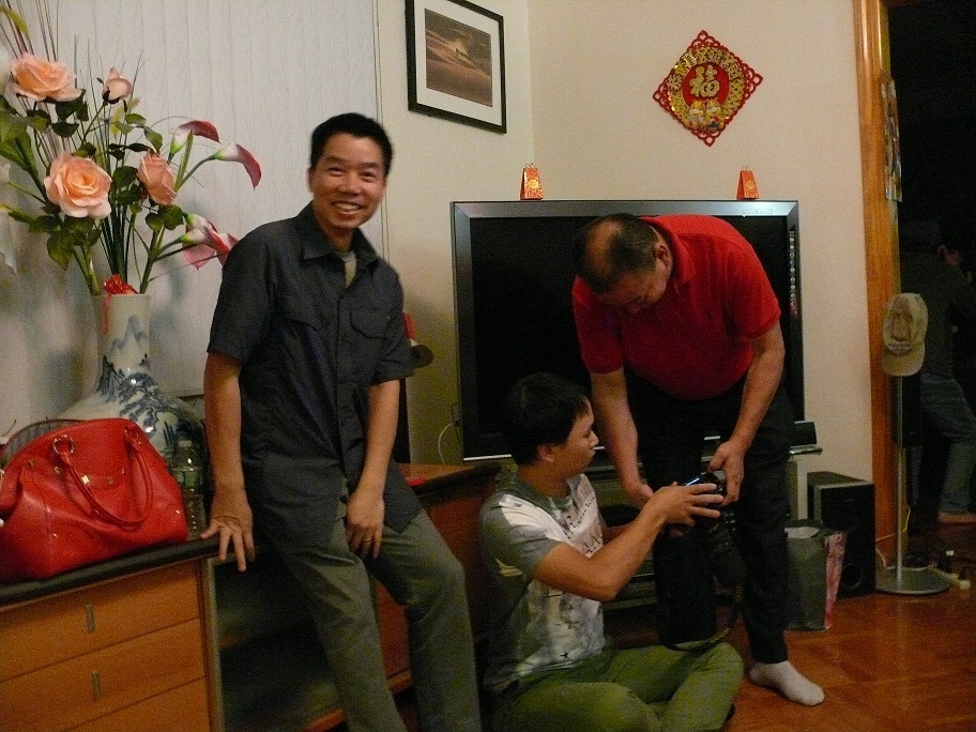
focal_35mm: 35
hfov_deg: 52.6
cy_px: 366
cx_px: 488
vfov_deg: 40.7
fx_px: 987
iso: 800
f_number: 2.8
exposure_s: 1/15
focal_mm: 7.4
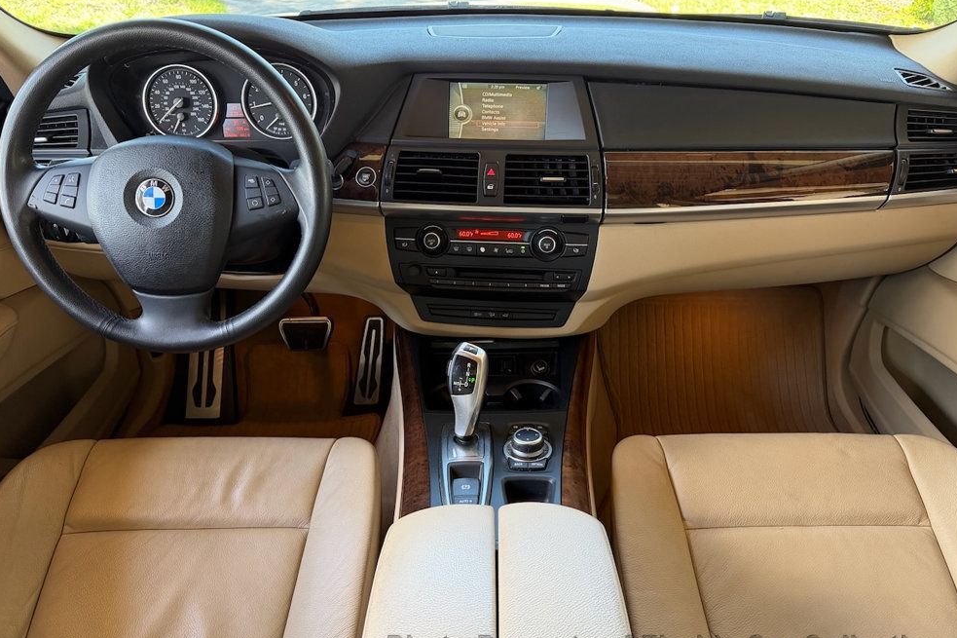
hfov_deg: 69.4
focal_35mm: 26
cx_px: 496
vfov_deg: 49.5
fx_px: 691
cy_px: 307
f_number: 1.78
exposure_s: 1/116
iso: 200
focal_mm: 6.76
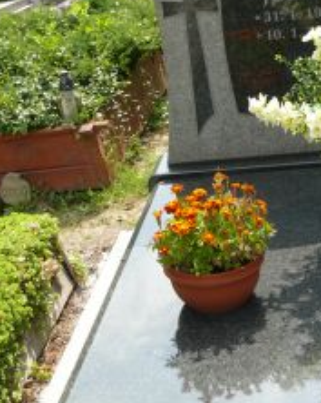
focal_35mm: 74
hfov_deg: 20.6
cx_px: 219
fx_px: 881
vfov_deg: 25.5
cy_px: 292
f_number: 5.6
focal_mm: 7.4
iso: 100
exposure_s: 1/200
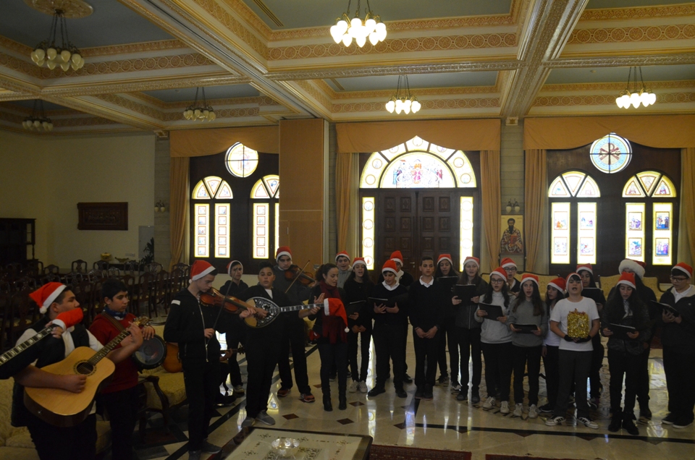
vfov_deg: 47.7
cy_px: 230
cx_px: 348
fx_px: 520
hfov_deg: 67.5
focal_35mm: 27
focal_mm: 18
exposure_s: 1/125
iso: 2000
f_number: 5.6
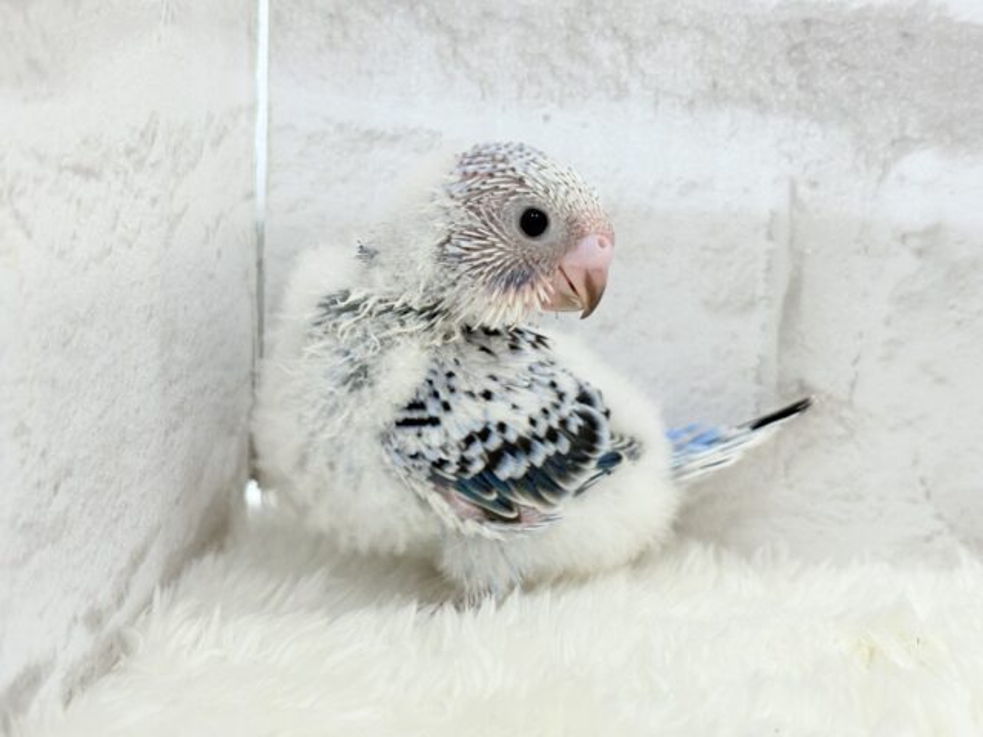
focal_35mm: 52
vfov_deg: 28.0
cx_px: 492
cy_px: 368
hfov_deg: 36.8
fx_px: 1477
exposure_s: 1/50
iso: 40
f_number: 1.6
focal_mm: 5.96
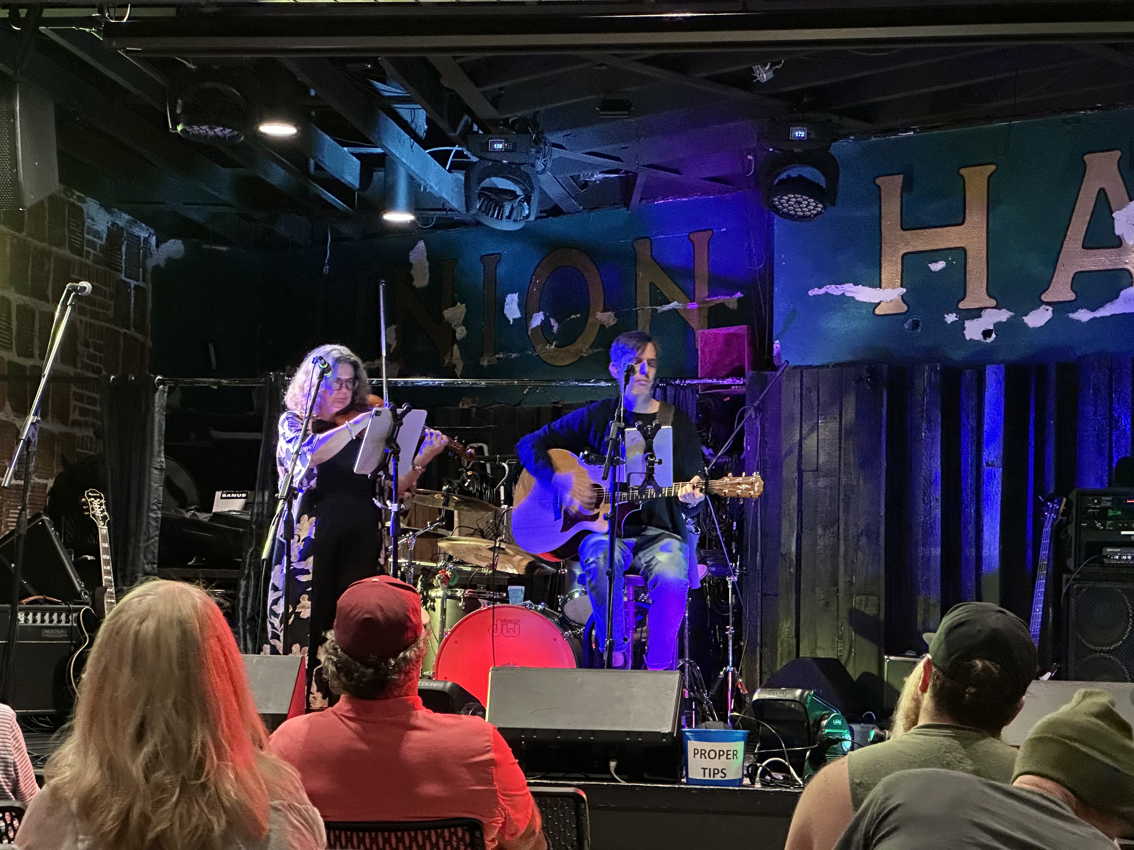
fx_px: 2522
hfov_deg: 25.3
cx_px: 567
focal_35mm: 77
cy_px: 425
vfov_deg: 19.1
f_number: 2.8
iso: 2000
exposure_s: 1/30
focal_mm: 9
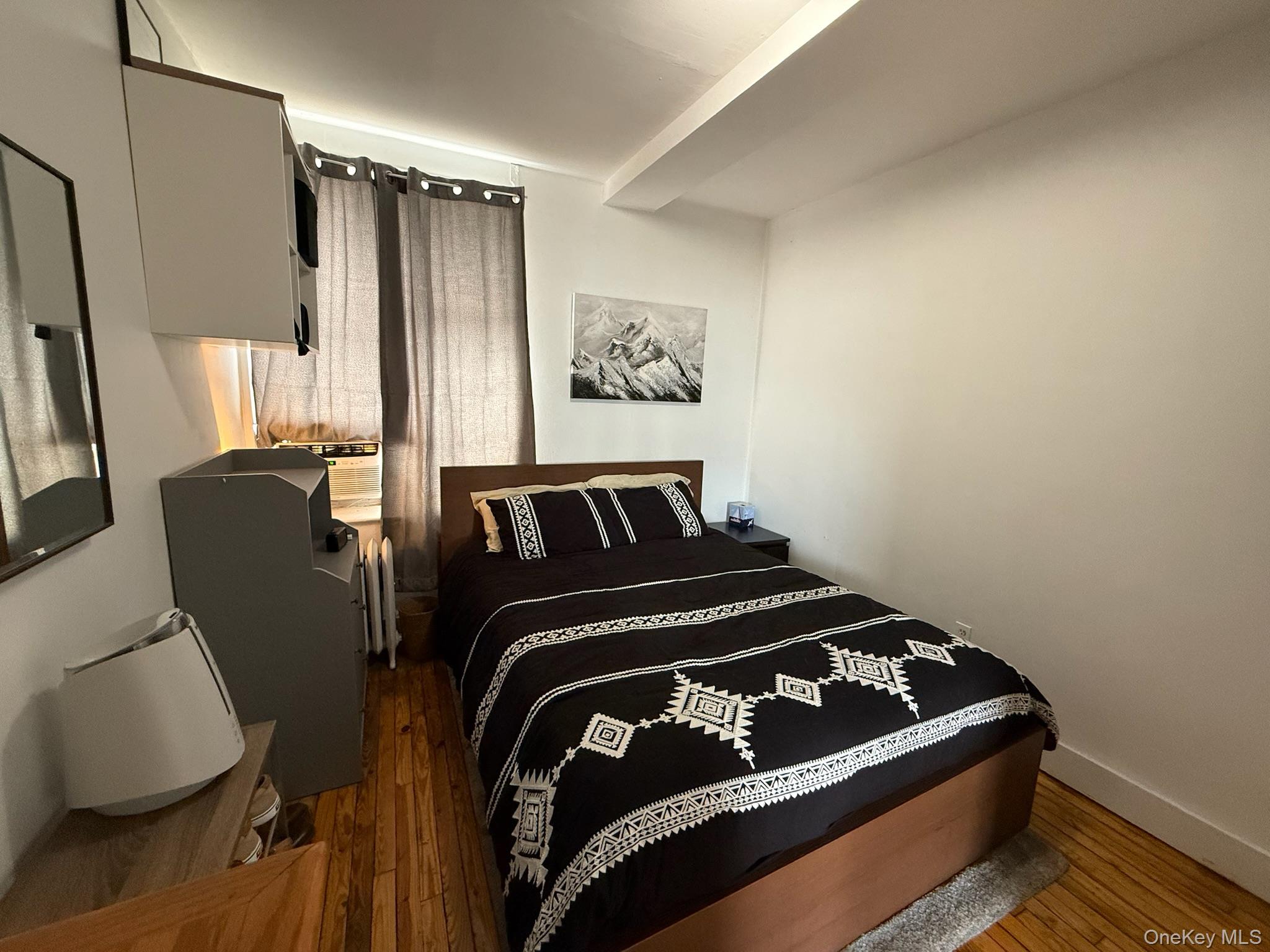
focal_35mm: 14
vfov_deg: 85.7
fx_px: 514
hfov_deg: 102.1
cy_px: 476
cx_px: 635
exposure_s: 1/60
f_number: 2.2
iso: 500
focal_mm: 2.22
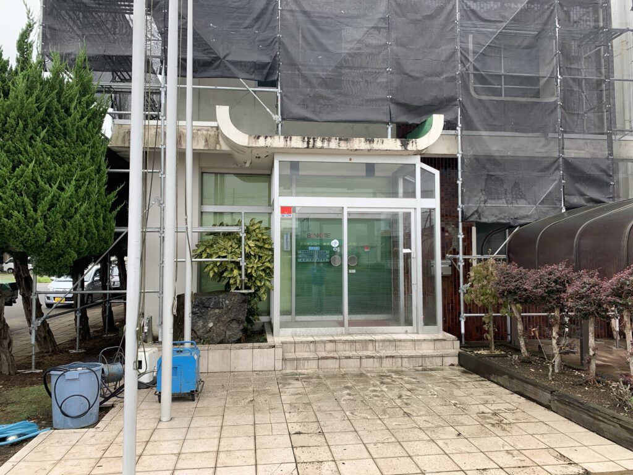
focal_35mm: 26
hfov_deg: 67.3
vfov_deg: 53.1
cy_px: 238
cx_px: 316
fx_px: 475
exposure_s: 1/321
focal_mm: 4.25
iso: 25
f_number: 1.8
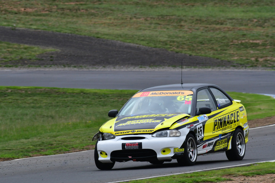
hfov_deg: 2.7
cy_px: 92
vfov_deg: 1.8
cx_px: 138
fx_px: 5731
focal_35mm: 750
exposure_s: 1/640
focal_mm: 500
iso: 640
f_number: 13
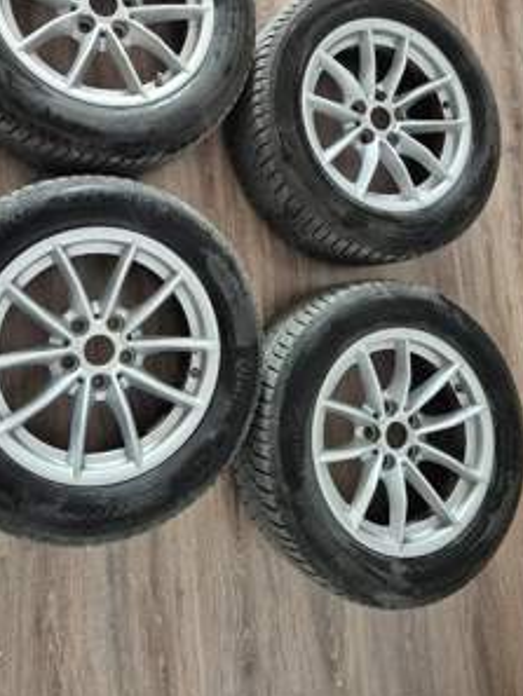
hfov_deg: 45.1
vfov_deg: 57.2
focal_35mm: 31
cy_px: 239
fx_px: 624
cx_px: 195
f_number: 1.8
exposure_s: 1/100
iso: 1600
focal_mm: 5.4
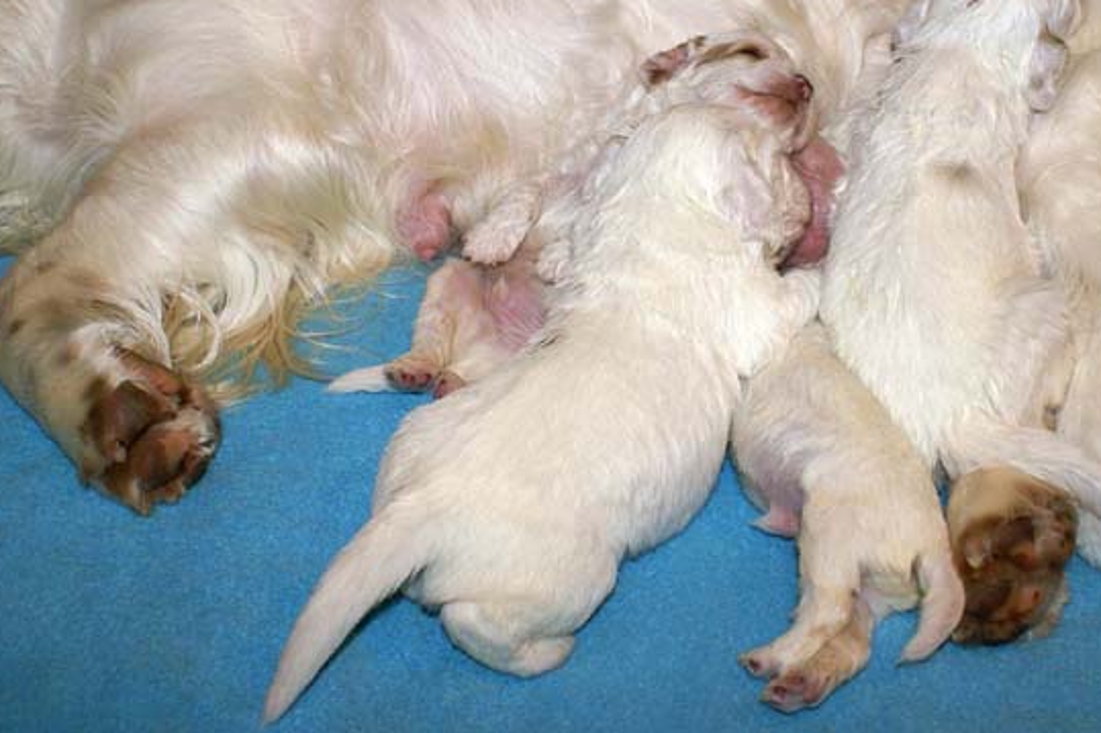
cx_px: 672
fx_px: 1498
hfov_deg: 40.1
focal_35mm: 49
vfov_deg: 27.2
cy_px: 201
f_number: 5.6
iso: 400
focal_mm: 22
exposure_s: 1/60
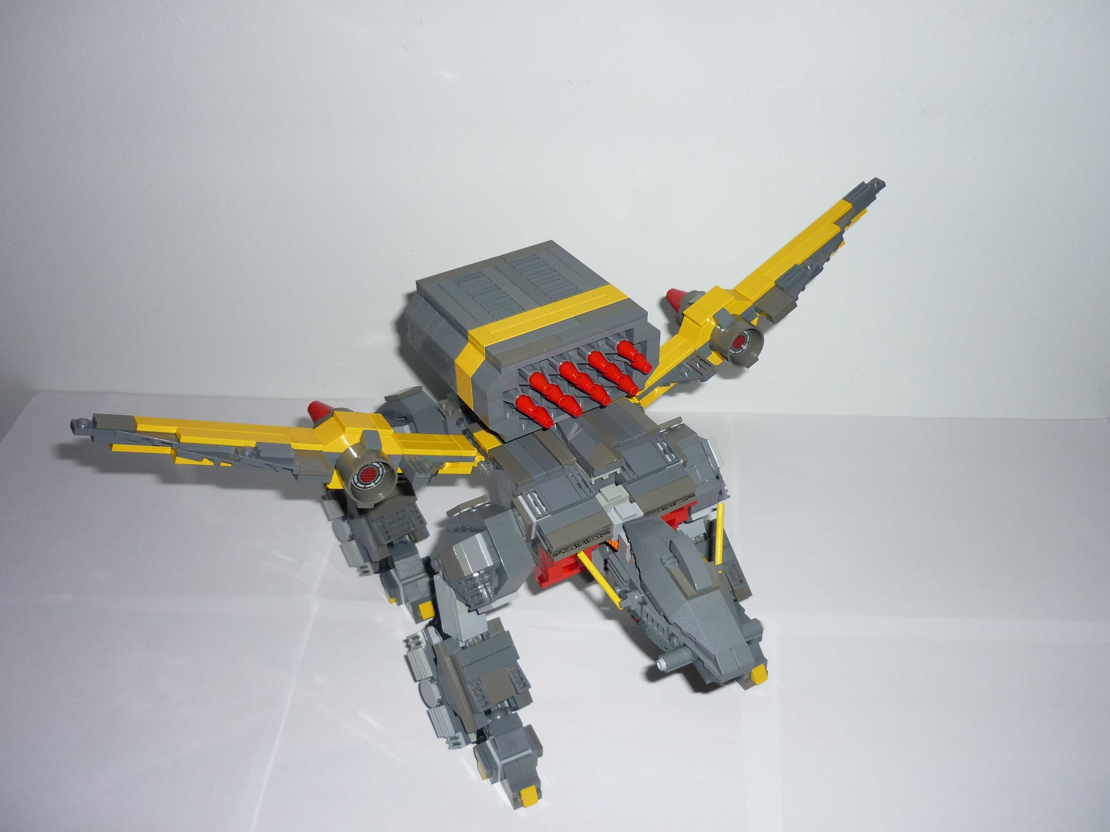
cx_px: 555
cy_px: 416
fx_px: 1058
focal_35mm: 33
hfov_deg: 55.4
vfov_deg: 42.9
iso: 100
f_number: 2.8
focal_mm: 5.5
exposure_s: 1/60
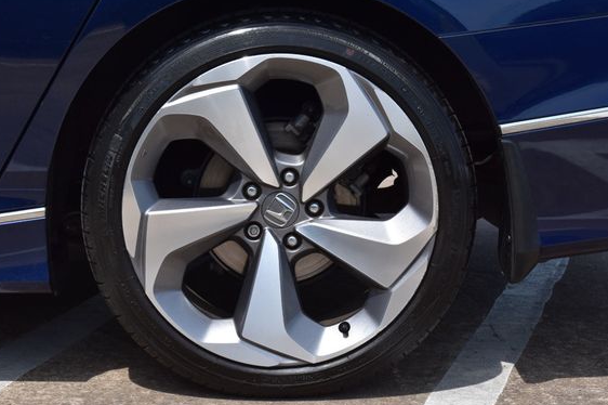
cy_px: 225
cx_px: 295
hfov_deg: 24.8
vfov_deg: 16.6
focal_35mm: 82
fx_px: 1384
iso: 400
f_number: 11
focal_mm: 48
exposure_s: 1/500
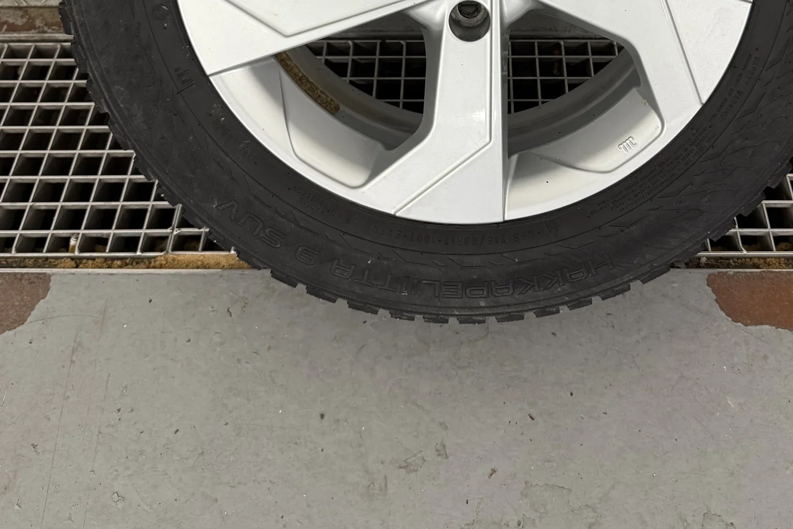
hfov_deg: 47.2
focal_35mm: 41
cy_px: -16
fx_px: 903
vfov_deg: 30.1
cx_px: 473
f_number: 1.78
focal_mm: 6.76
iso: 160
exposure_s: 1/50
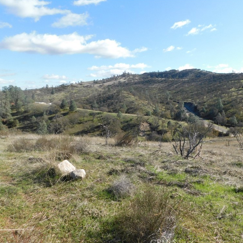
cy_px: 123
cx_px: 144
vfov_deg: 55.6
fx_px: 230
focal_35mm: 29
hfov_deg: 55.3
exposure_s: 1/1000
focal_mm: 4.1
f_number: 3
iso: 125
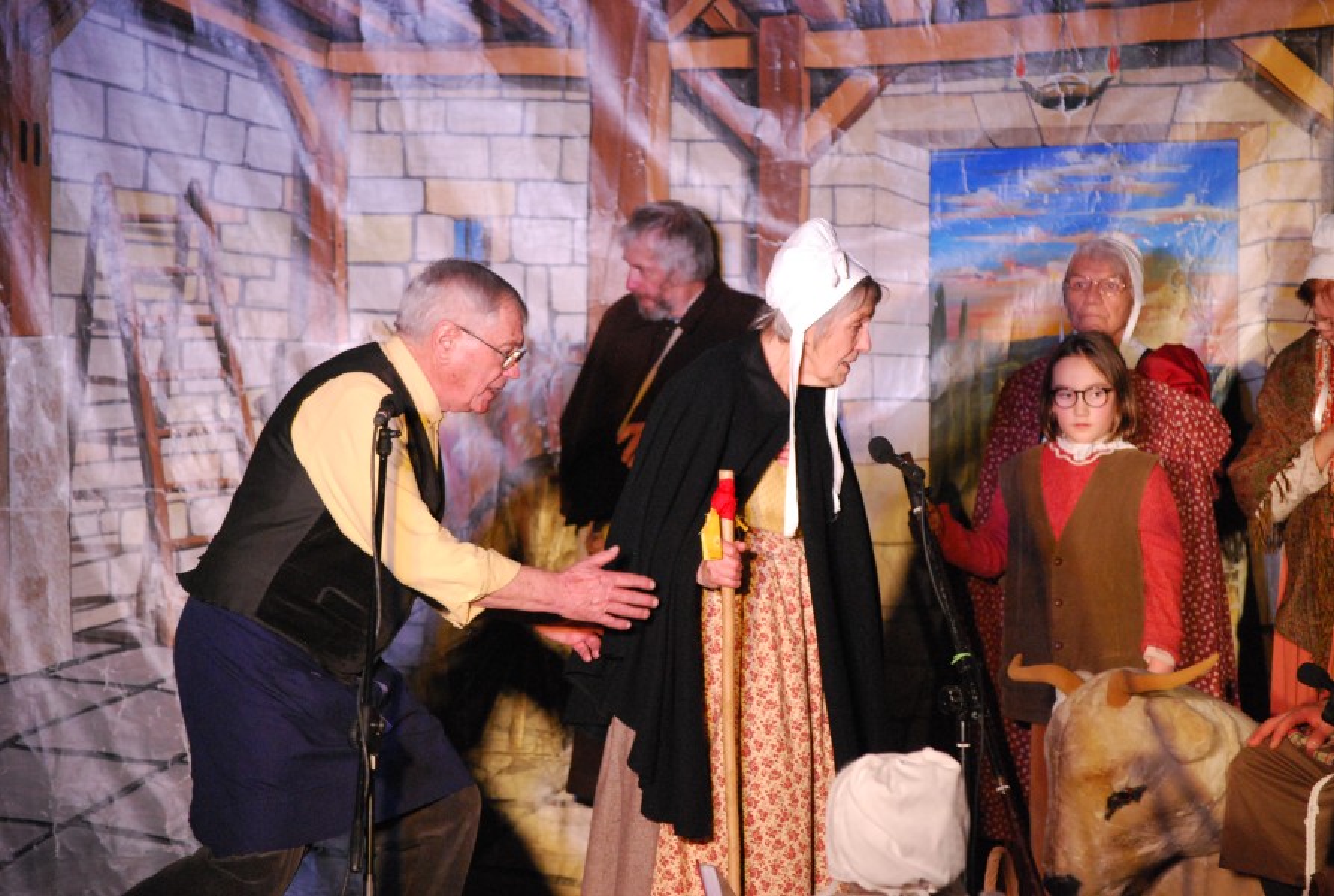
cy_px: 448
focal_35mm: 138
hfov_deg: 14.8
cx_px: 667
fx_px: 5126
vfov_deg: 10.0
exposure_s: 1/100
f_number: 4.5
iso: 1600
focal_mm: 92
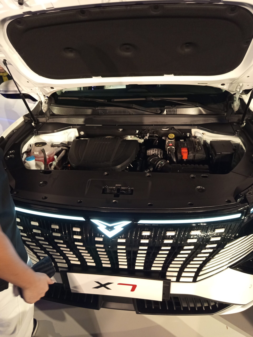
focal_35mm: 24
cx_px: 126
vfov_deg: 71.6
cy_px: 168
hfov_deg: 56.8
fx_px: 234
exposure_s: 1/33.3
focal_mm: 5.24
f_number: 1.7
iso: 539
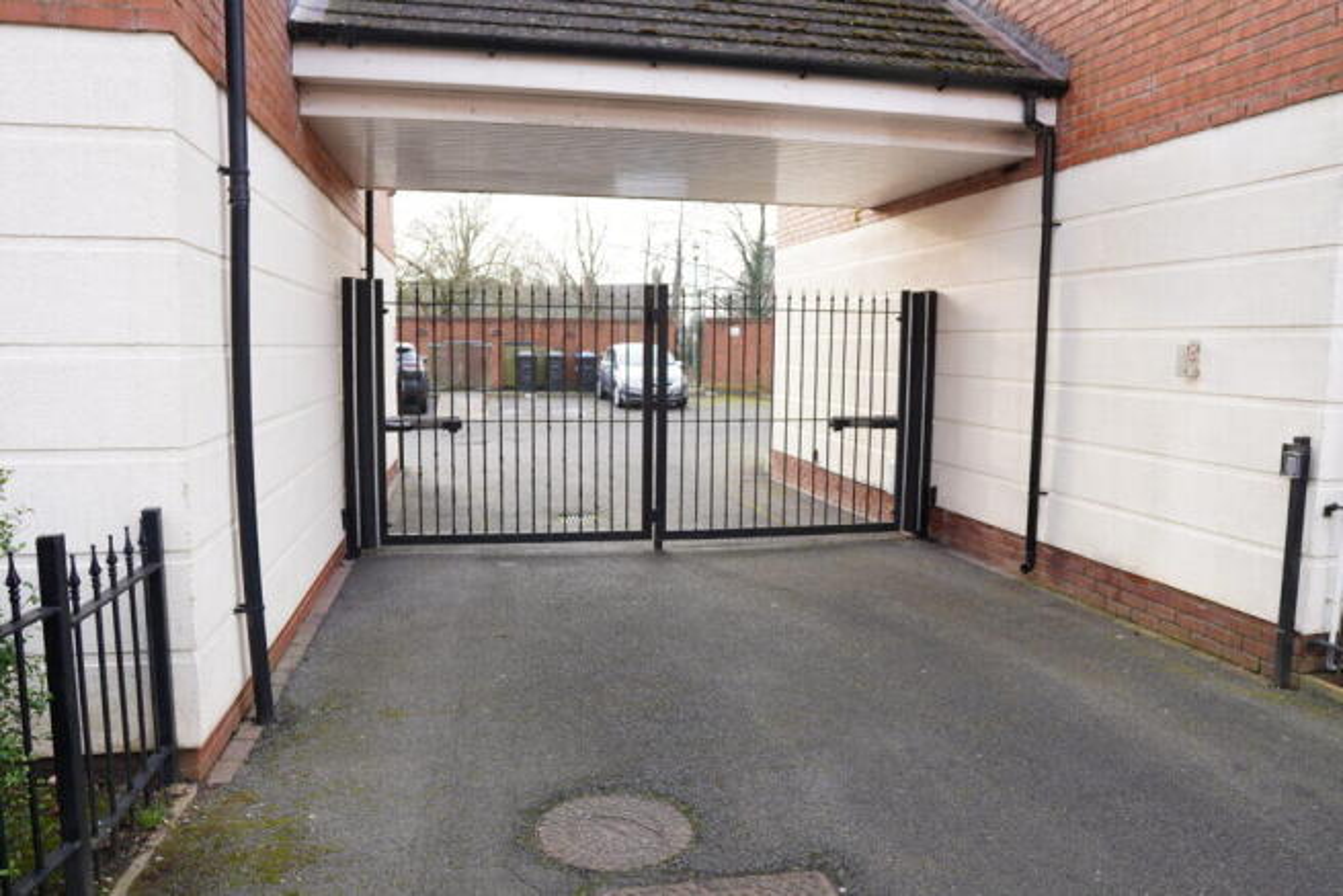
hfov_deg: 73.7
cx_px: 672
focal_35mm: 24
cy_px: 448
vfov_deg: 53.2
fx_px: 895
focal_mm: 16
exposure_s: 1/160
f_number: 4
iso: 320
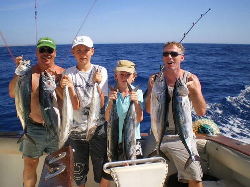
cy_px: 94
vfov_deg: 39.6
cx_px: 125
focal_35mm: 36
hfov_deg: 51.4
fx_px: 260
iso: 50
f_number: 4.6
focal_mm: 6.3
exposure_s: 1/500
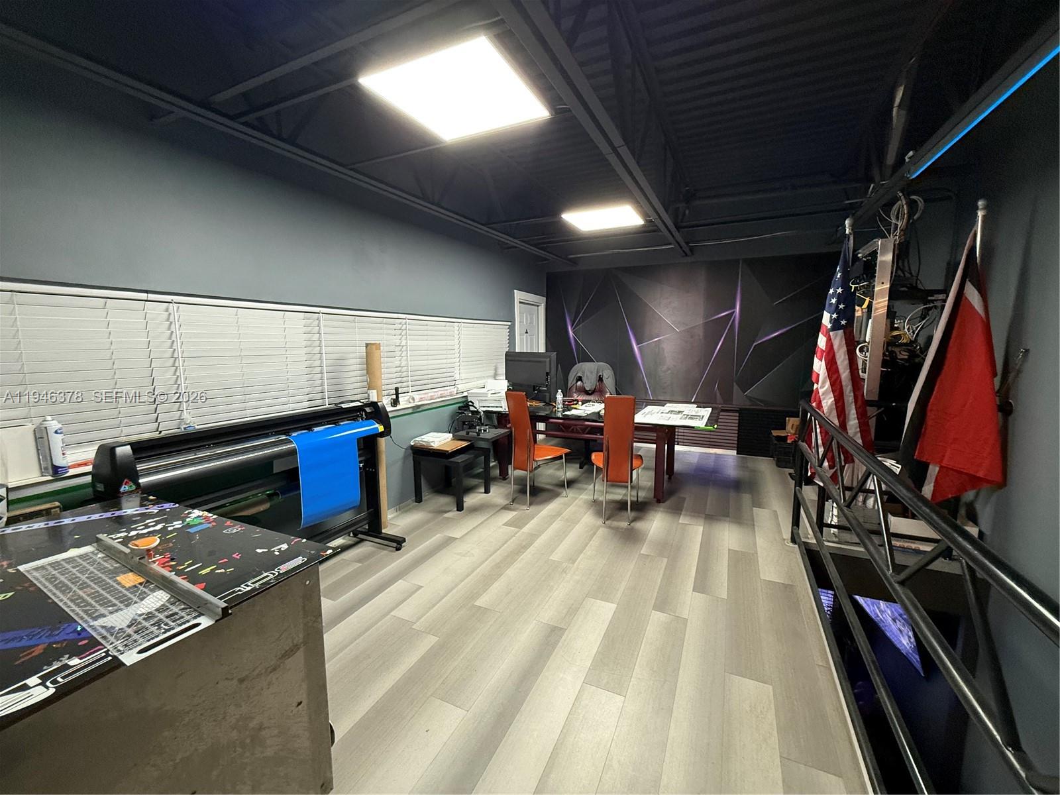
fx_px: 429
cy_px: 398
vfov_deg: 85.7
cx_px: 530
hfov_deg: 102.1
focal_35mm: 14
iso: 400
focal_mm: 2.22
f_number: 2.2
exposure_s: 1/60
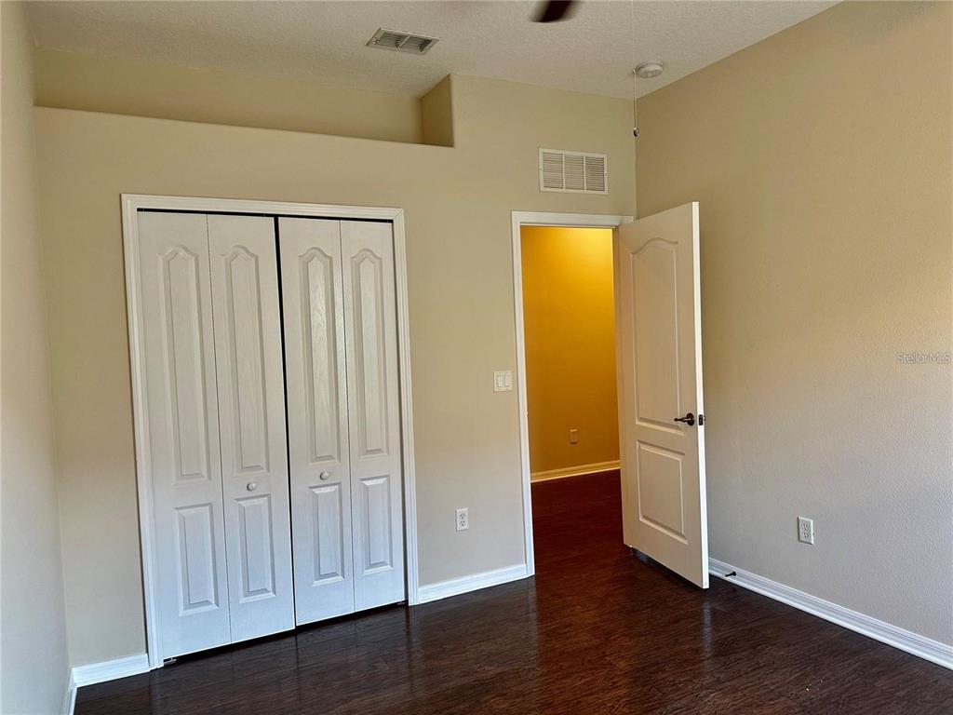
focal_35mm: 24
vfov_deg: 56.8
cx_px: 476
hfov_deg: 71.6
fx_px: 661
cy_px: 358
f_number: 1.78
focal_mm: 6.86
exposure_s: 1/60
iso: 160
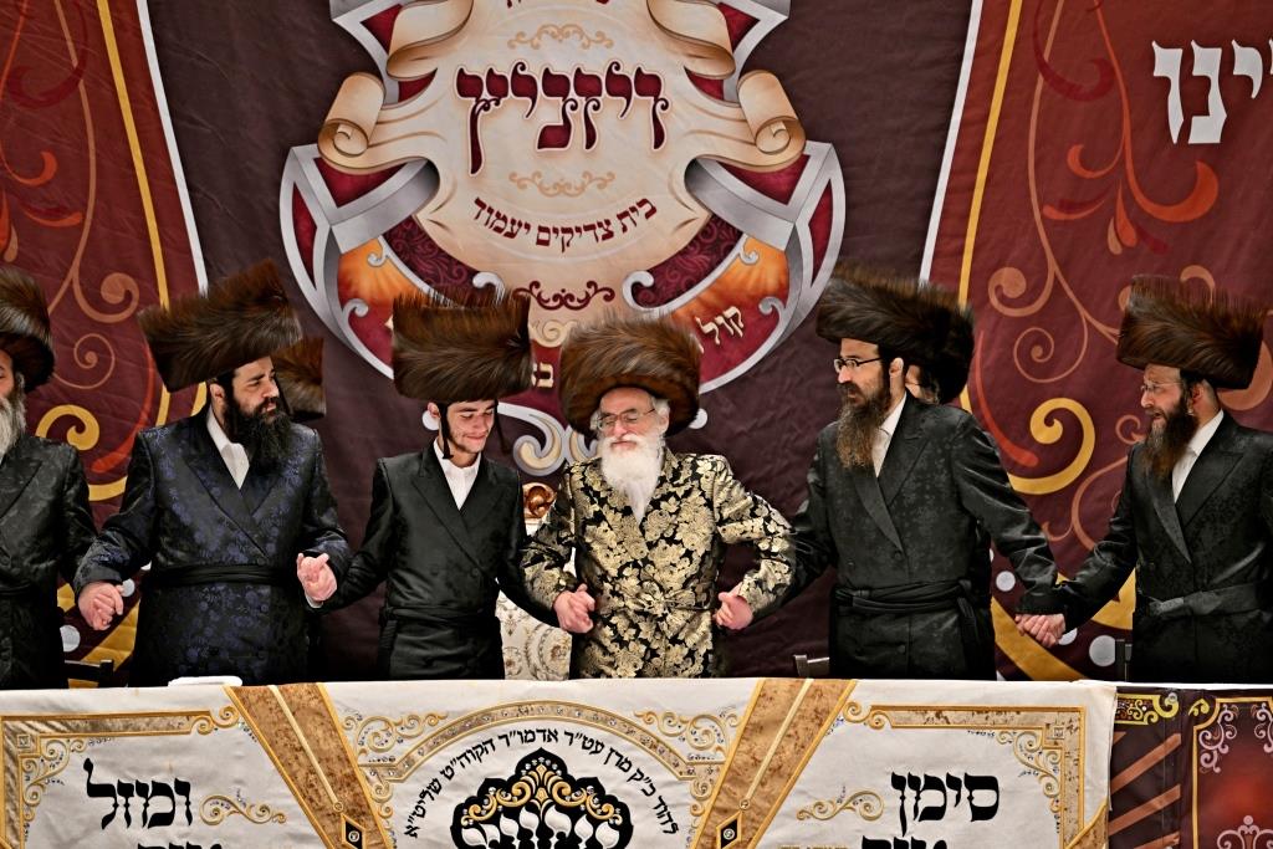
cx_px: 636
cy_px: 424
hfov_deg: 11.7
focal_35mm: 175
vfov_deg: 7.8
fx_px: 6189
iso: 250
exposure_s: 1/400
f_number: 2.8
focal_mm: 175
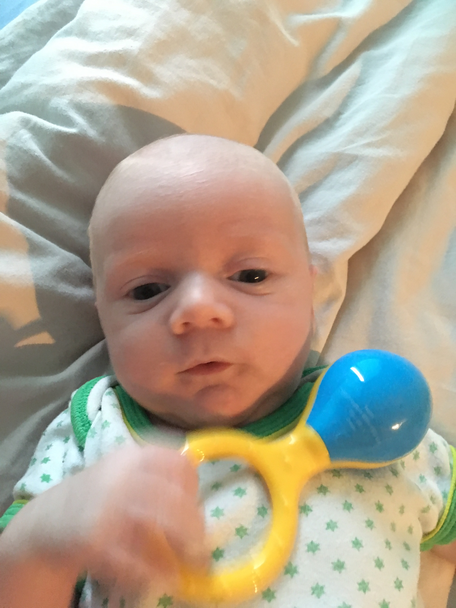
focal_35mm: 29
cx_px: 228
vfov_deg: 61.7
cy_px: 304
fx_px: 509
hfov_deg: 48.2
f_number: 2.2
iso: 200
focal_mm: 4.15
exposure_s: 1/4
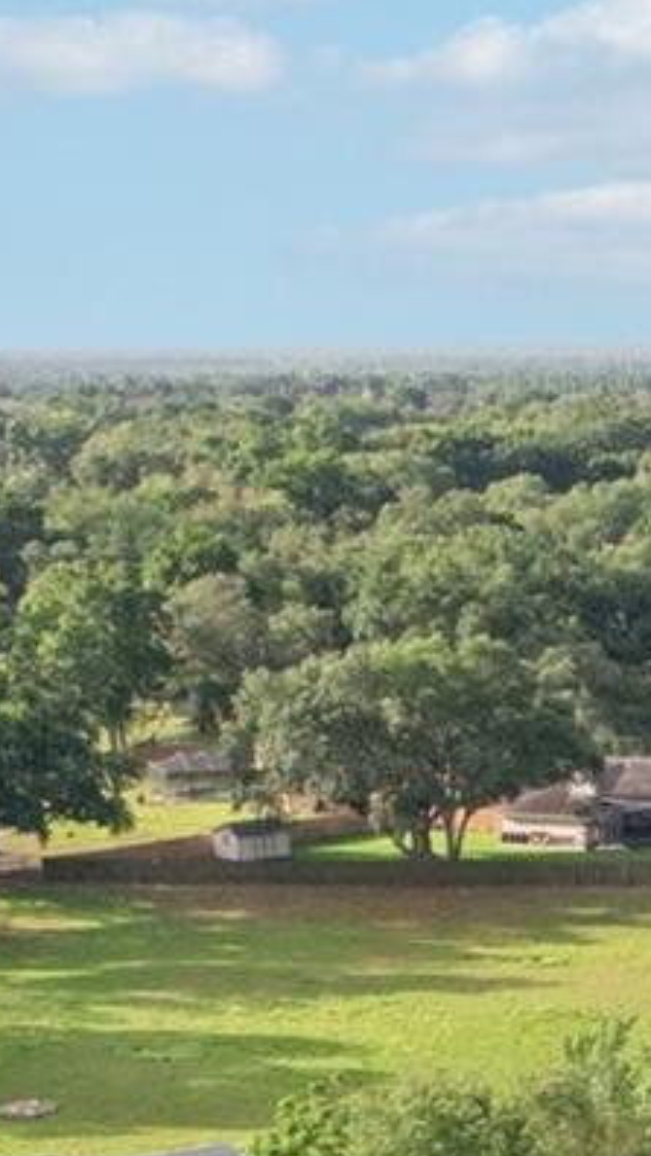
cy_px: 1483
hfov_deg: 12.6
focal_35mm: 93
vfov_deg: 20.9
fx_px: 2852
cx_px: 852
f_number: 2.8
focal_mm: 8.4
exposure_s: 1/800
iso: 400
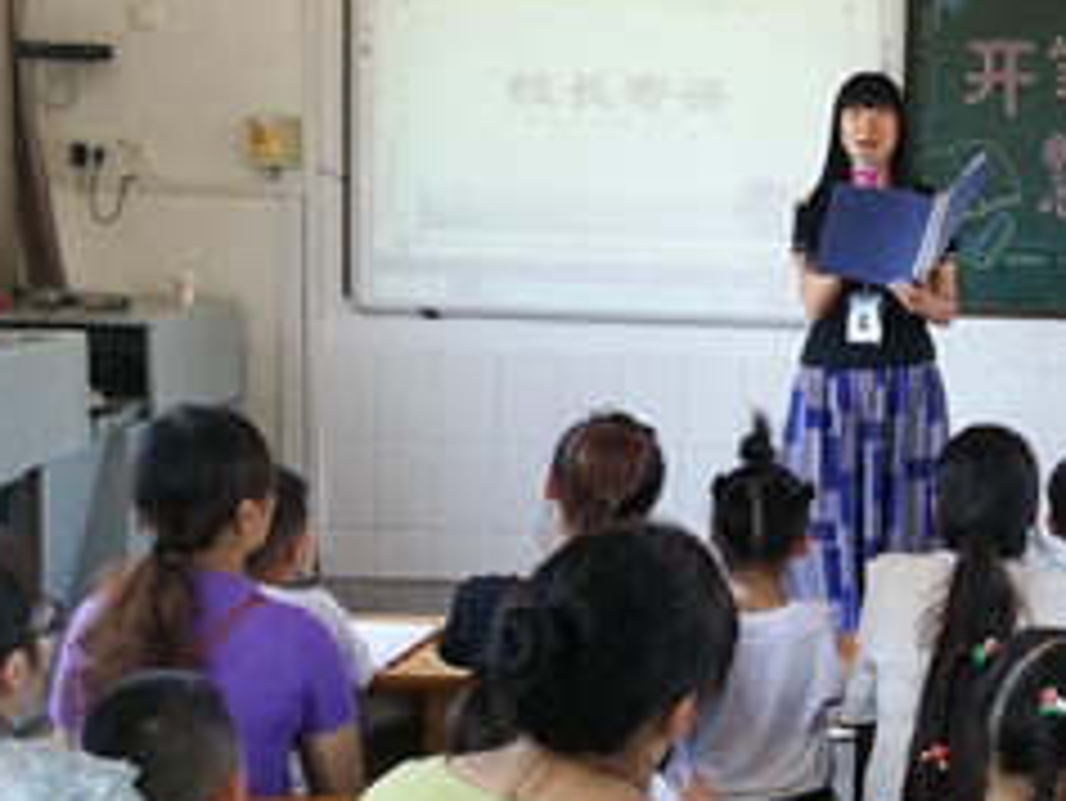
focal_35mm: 57
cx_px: 850
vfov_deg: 25.6
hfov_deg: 32.8
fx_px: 1756
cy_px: 335
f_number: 1.8
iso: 80
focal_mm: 3.95
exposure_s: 1/50
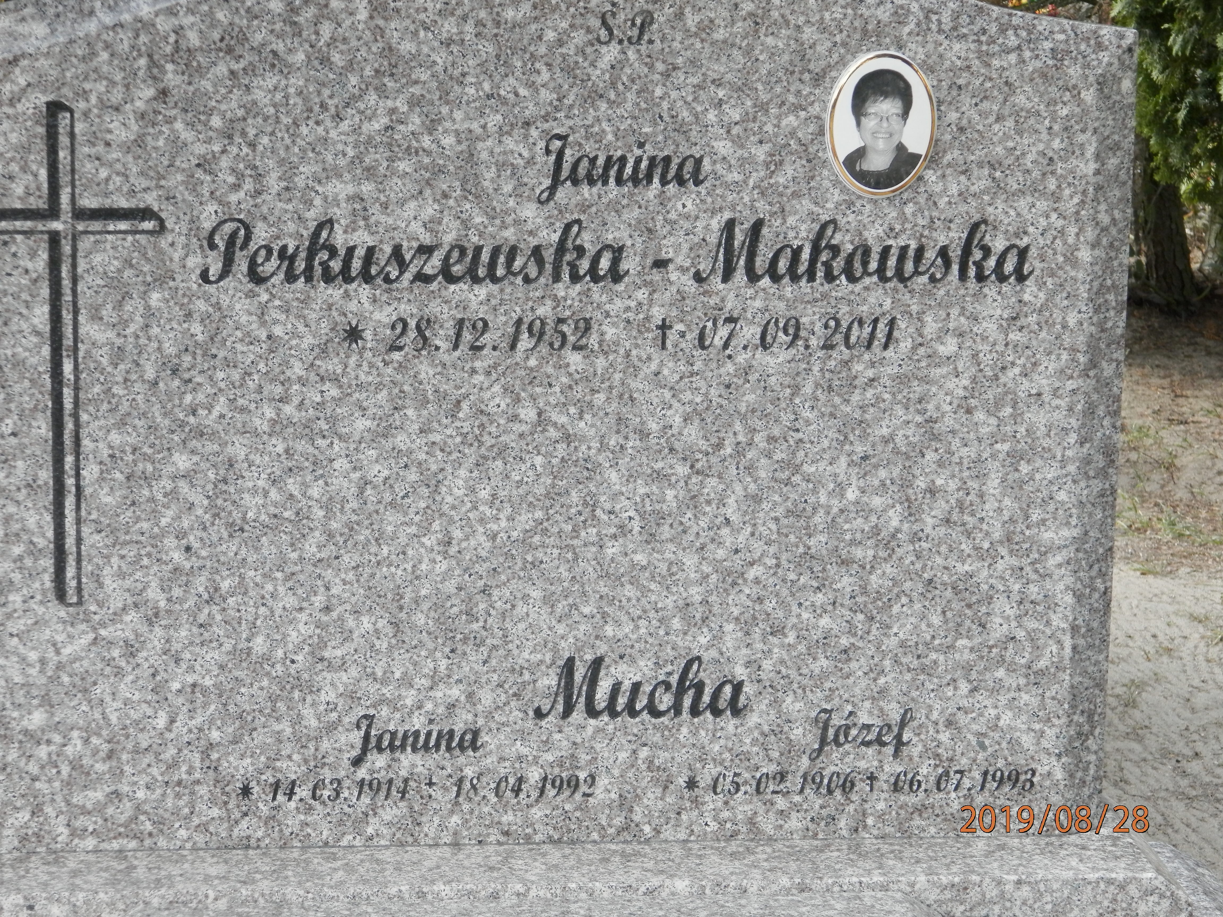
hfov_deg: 18.5
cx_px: 612
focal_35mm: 106
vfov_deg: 14.0
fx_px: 3745
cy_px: 458
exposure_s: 1/160
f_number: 4.5
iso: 200
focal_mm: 19
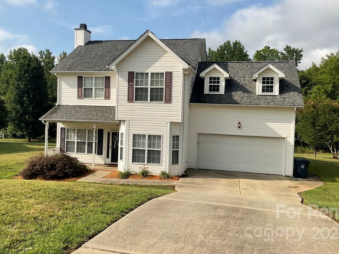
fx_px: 313
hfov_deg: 56.8
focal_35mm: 32
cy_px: 117
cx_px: 167
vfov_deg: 44.1
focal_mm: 3
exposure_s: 1/2667
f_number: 1.8
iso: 16
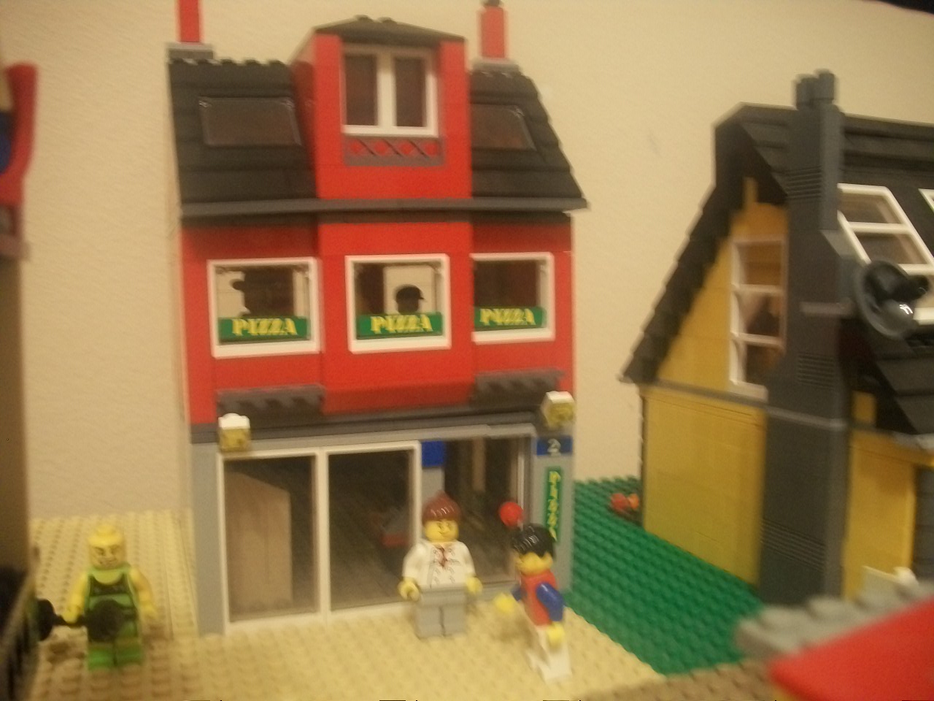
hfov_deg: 56.8
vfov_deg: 44.2
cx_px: 467
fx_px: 863
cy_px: 350
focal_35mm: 32
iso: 206
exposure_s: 1/8
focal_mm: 5.7
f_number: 2.9
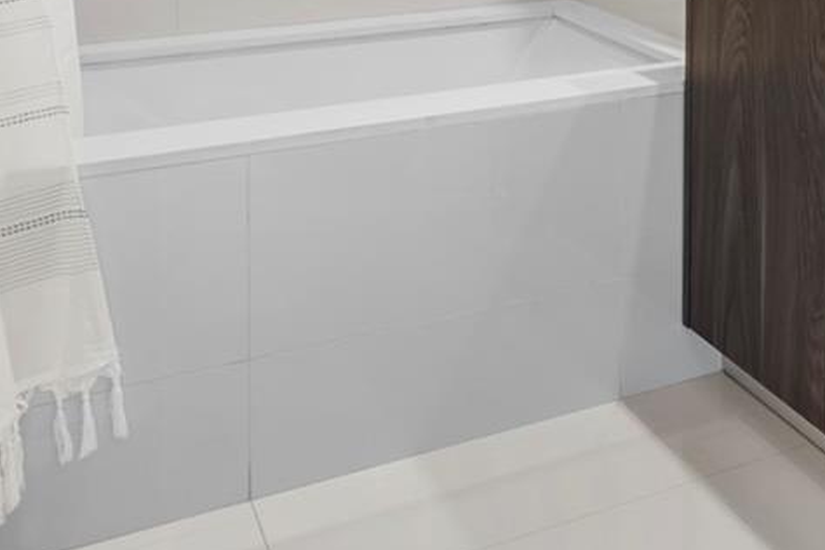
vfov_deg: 21.6
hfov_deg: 35.2
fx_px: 1237
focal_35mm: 54
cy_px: -240
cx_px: 710
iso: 250
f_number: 9
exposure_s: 1.3
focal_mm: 16
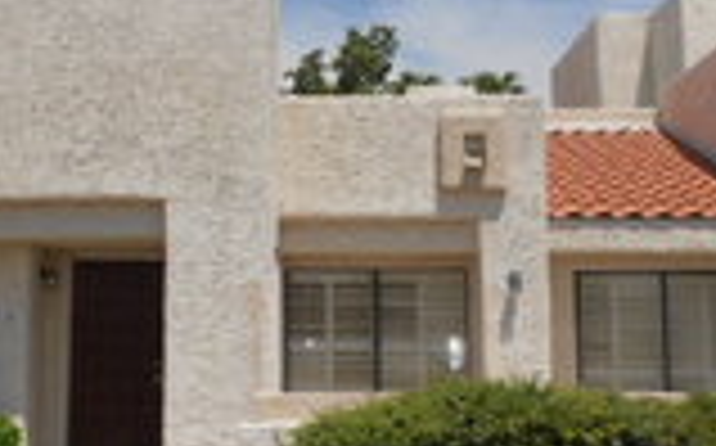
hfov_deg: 30.4
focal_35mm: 67
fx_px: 1306
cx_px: 234
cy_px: 149
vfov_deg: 19.3
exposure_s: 1/250
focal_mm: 5.1
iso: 80
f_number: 8.5
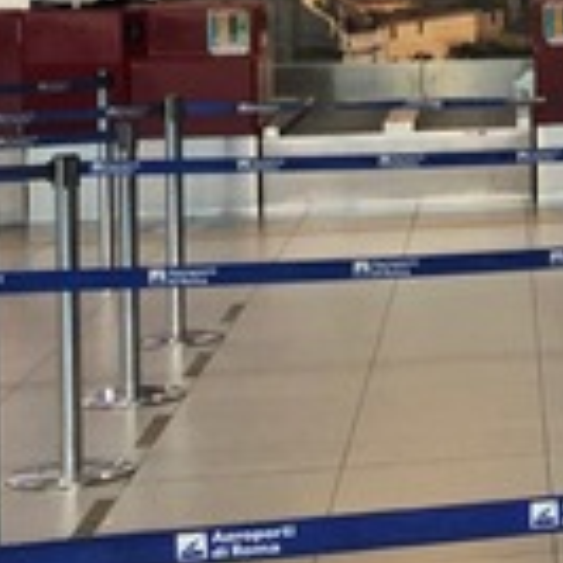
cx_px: 1204
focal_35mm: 127
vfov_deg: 13.5
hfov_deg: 11.9
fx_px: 2337
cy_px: 0
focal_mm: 3.99
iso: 25
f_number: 1.8
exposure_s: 1/30
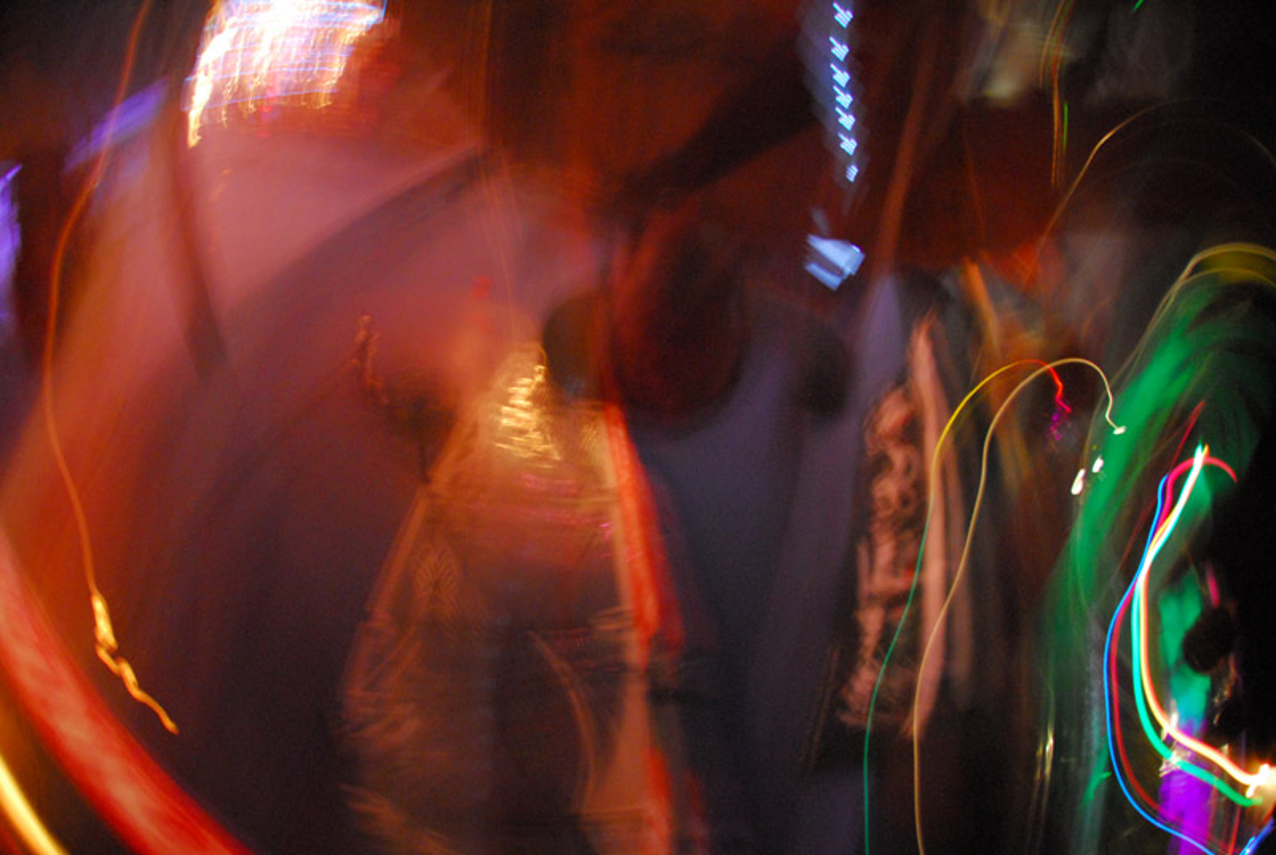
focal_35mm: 16
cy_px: 428
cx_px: 638
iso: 1600
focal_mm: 10.5
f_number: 4
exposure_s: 2.2
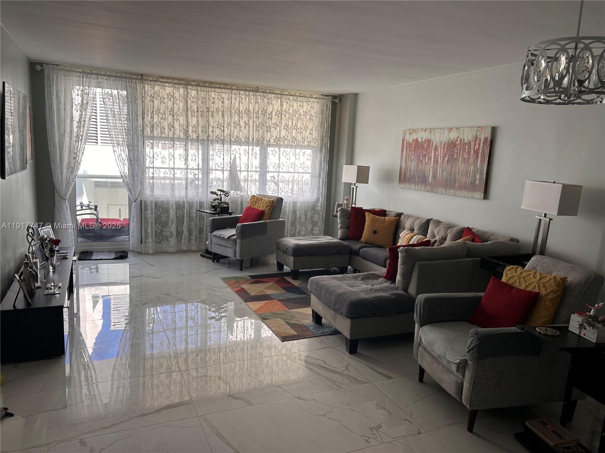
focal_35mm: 26
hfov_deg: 67.3
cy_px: 226
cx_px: 302
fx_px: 454
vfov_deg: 53.1
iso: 40
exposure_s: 1/152
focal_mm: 5.7
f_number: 1.5
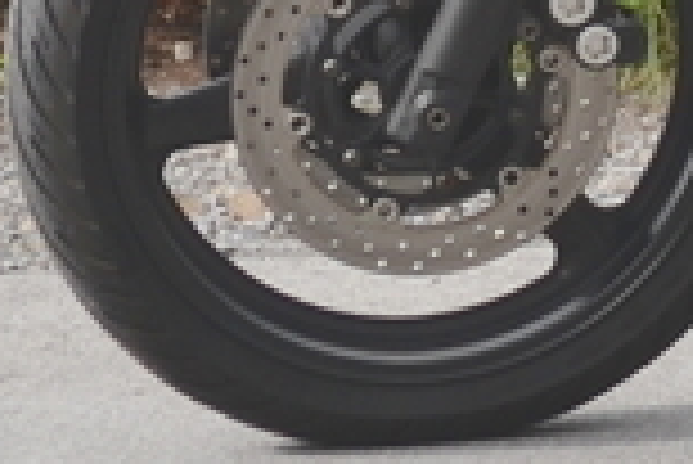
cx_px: 1552
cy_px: -1072
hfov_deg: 2.9
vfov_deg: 2.0
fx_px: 13487
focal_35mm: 700
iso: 100
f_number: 7.1
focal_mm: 60
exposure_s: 1/200
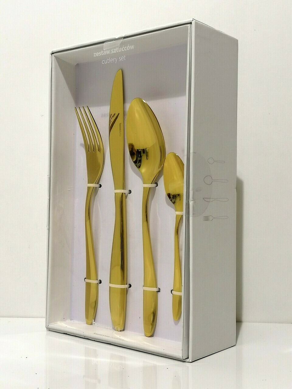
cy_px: 194
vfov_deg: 37.5
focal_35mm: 51
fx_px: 574
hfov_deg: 28.6
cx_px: 146
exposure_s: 1/50
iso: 100
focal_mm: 4.75
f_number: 1.8
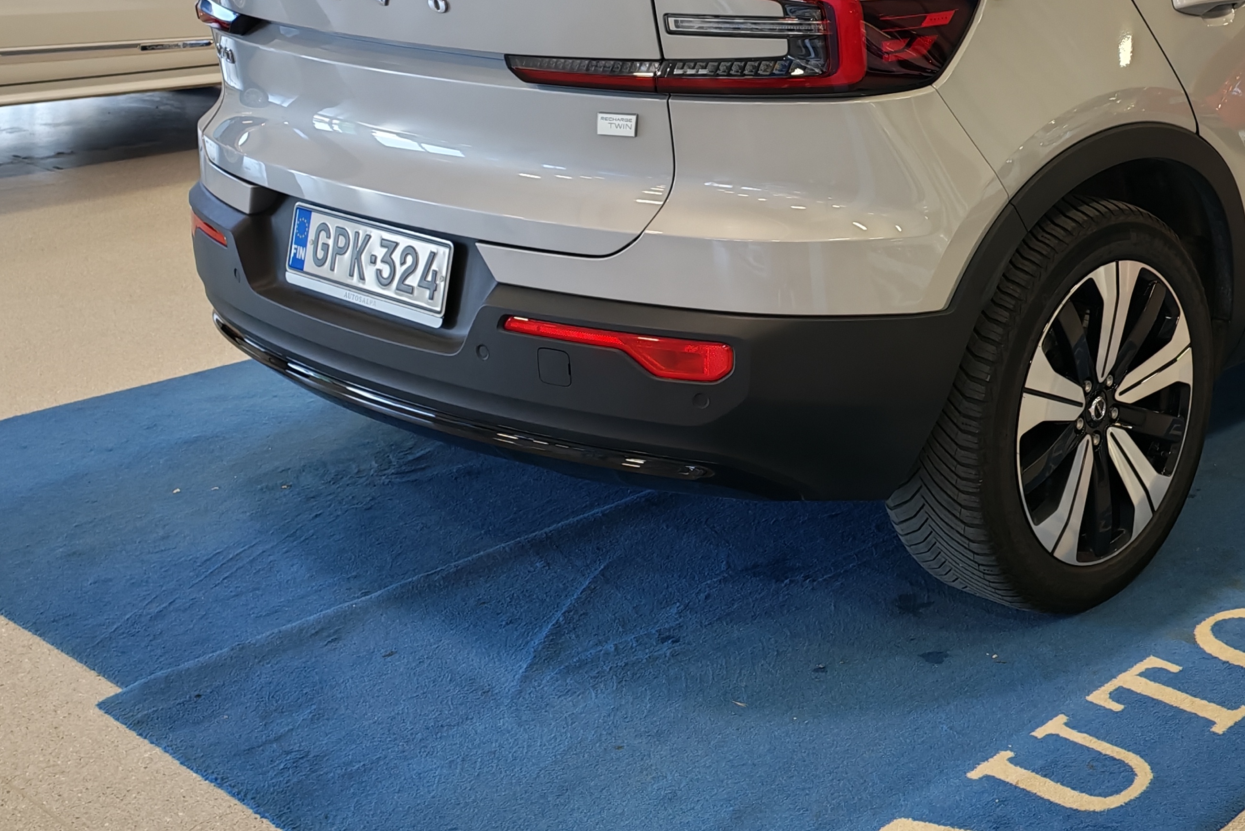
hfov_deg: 35.8
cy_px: 171
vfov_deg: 24.7
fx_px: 1868
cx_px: 968
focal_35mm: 54
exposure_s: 1/100
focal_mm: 6.12
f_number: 1.9
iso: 100
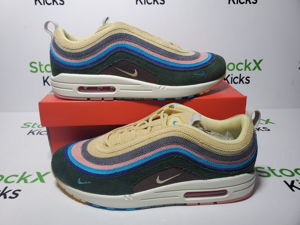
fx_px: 225
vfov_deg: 53.1
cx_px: 150
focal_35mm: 26
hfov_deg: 67.3
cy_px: 112
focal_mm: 4.3
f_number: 2.4
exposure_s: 1/205
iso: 50
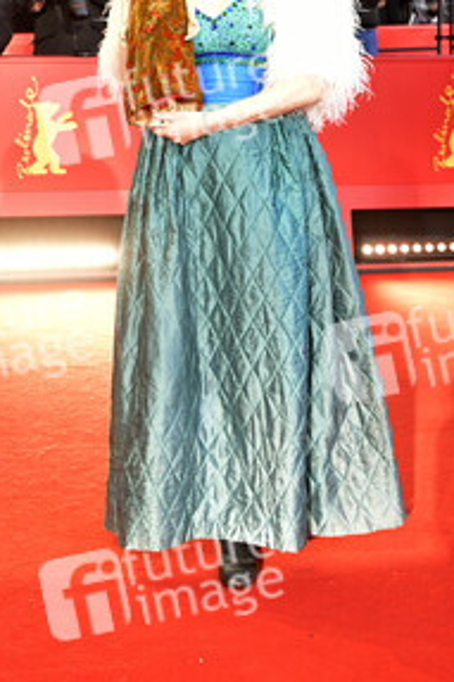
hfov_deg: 25.5
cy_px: 228
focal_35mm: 53
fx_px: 1004
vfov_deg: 37.1
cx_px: 231
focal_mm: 38
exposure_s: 1/200
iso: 1600
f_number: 6.3
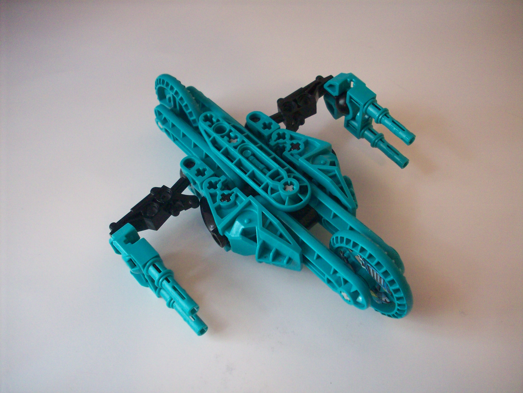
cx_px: 262
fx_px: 559
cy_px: 196
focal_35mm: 37
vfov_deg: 38.7
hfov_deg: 50.1
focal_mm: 6.2
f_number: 2.8
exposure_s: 1/13.2
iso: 160
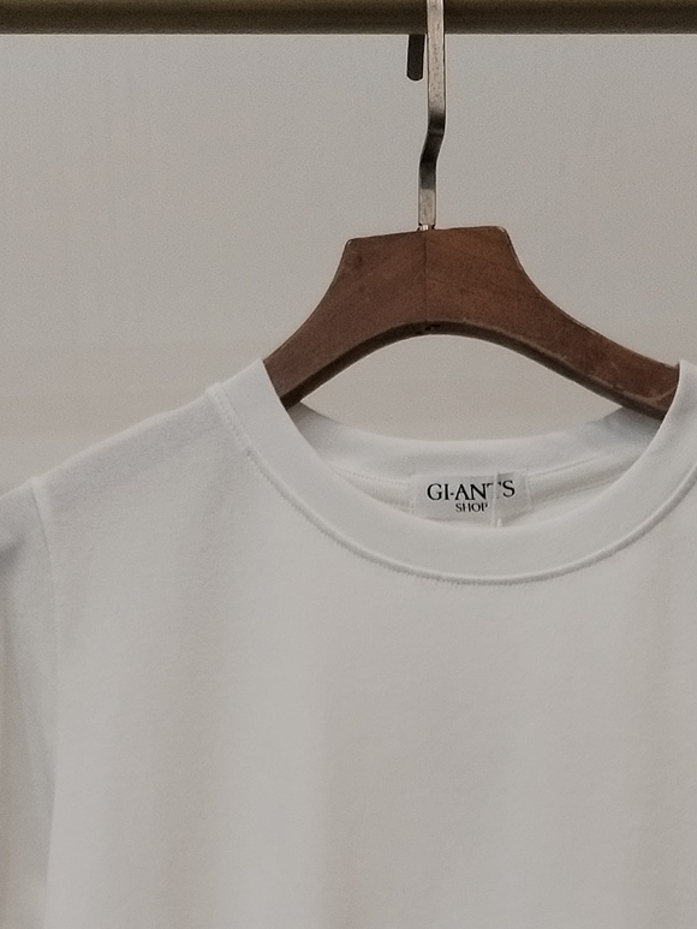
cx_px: 415
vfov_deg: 19.2
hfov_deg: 16.4
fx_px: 2416
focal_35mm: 90
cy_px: 1366
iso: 175
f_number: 1.8
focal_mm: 4.75
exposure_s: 1/60
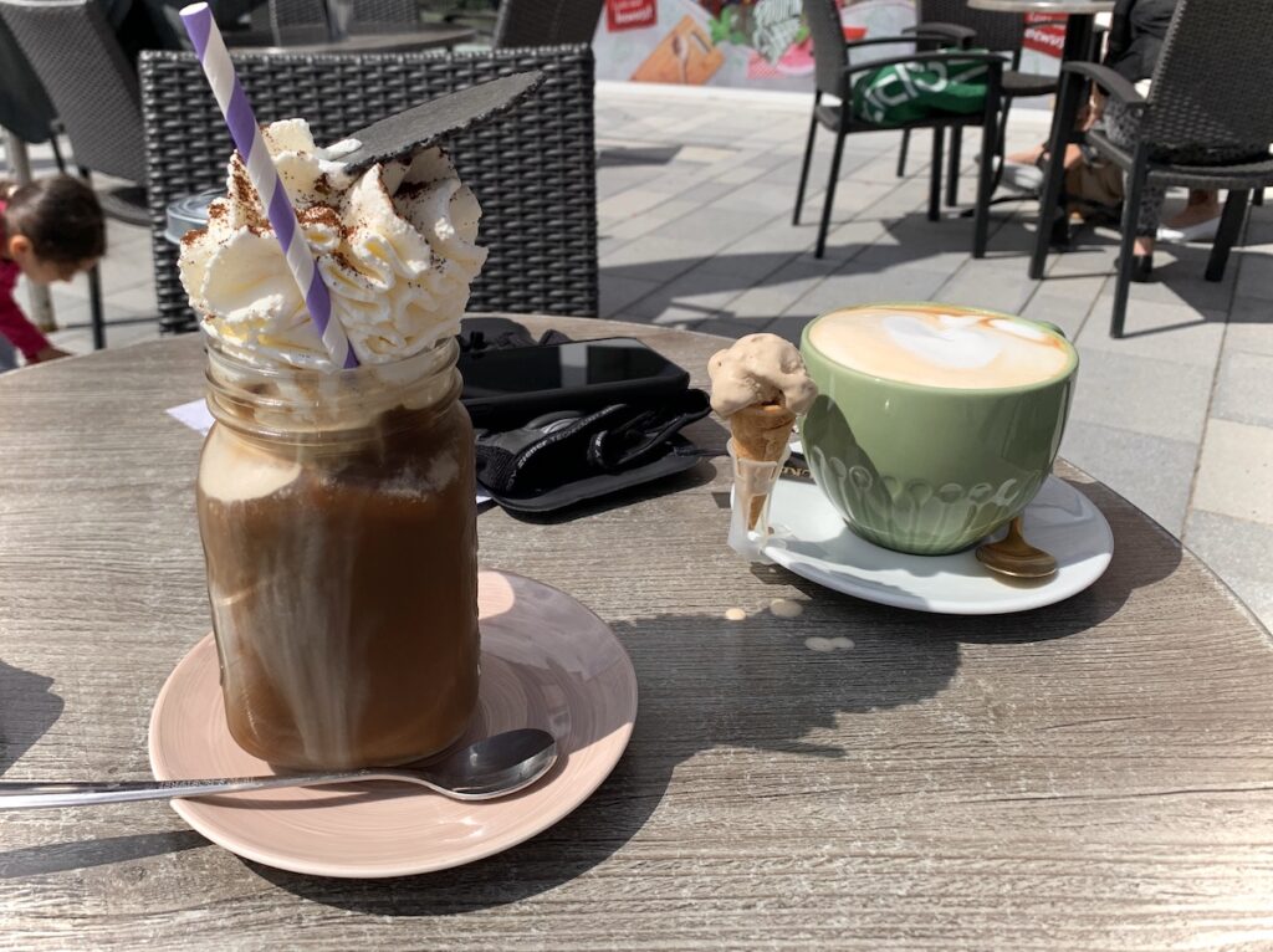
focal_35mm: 26
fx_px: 955
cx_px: 636
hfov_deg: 67.4
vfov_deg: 53.0
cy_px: 476
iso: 25
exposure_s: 1/2755
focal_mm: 4.25
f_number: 1.8
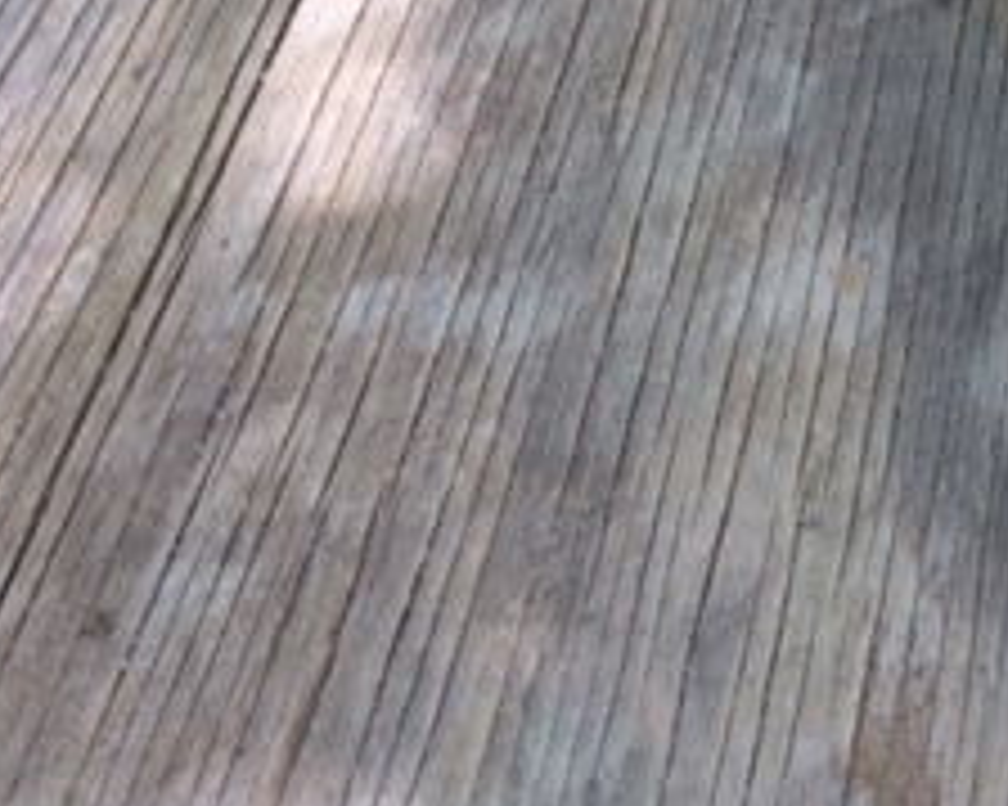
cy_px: -194
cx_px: 1382
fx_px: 2415
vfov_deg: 17.9
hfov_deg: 21.0
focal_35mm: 81
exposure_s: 1/167
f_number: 2.2
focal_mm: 4.15
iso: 32
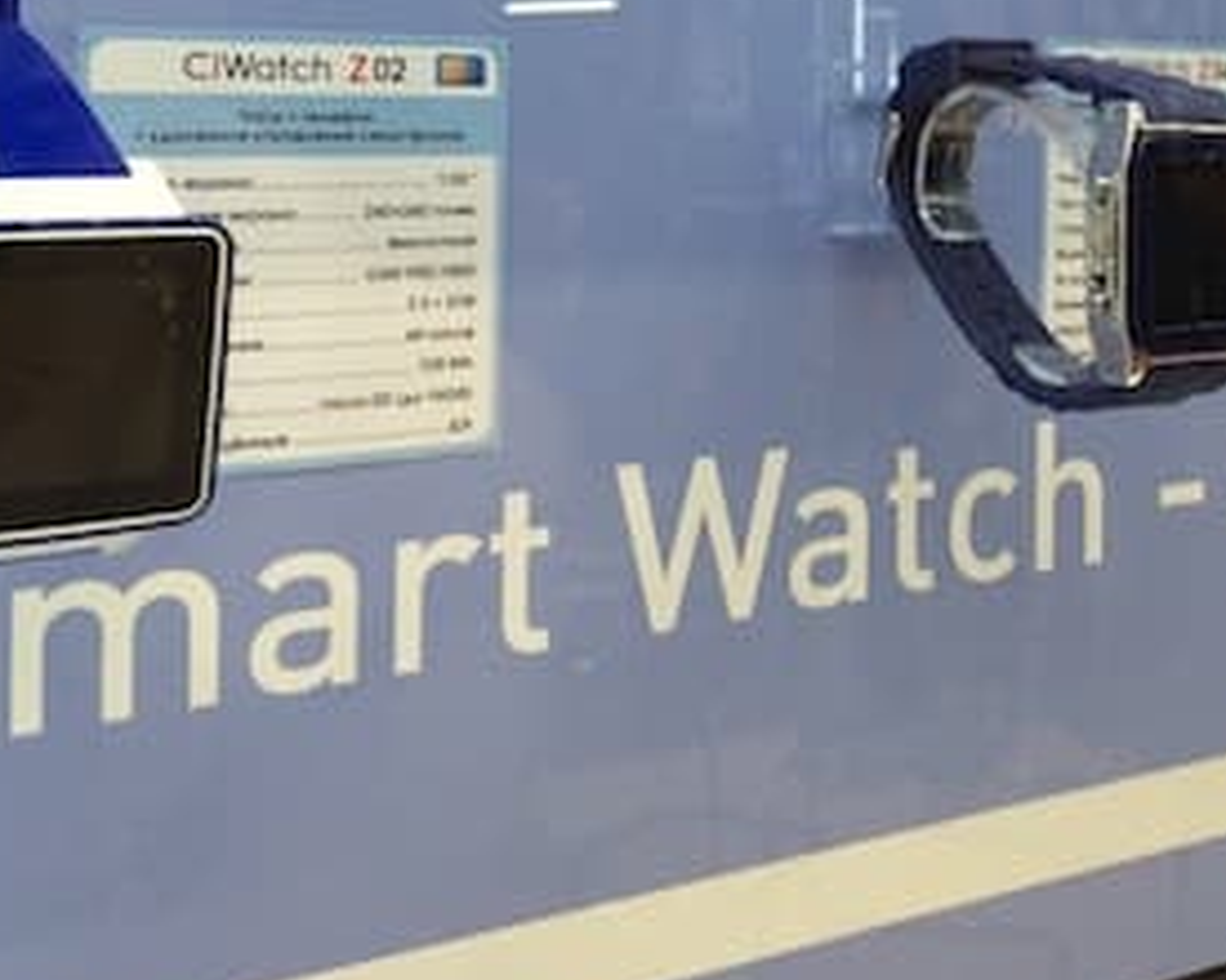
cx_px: 994
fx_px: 2322
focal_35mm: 64
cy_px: 111
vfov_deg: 23.3
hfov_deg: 28.9
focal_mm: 4.12
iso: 64
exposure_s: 1/120
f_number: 2.2
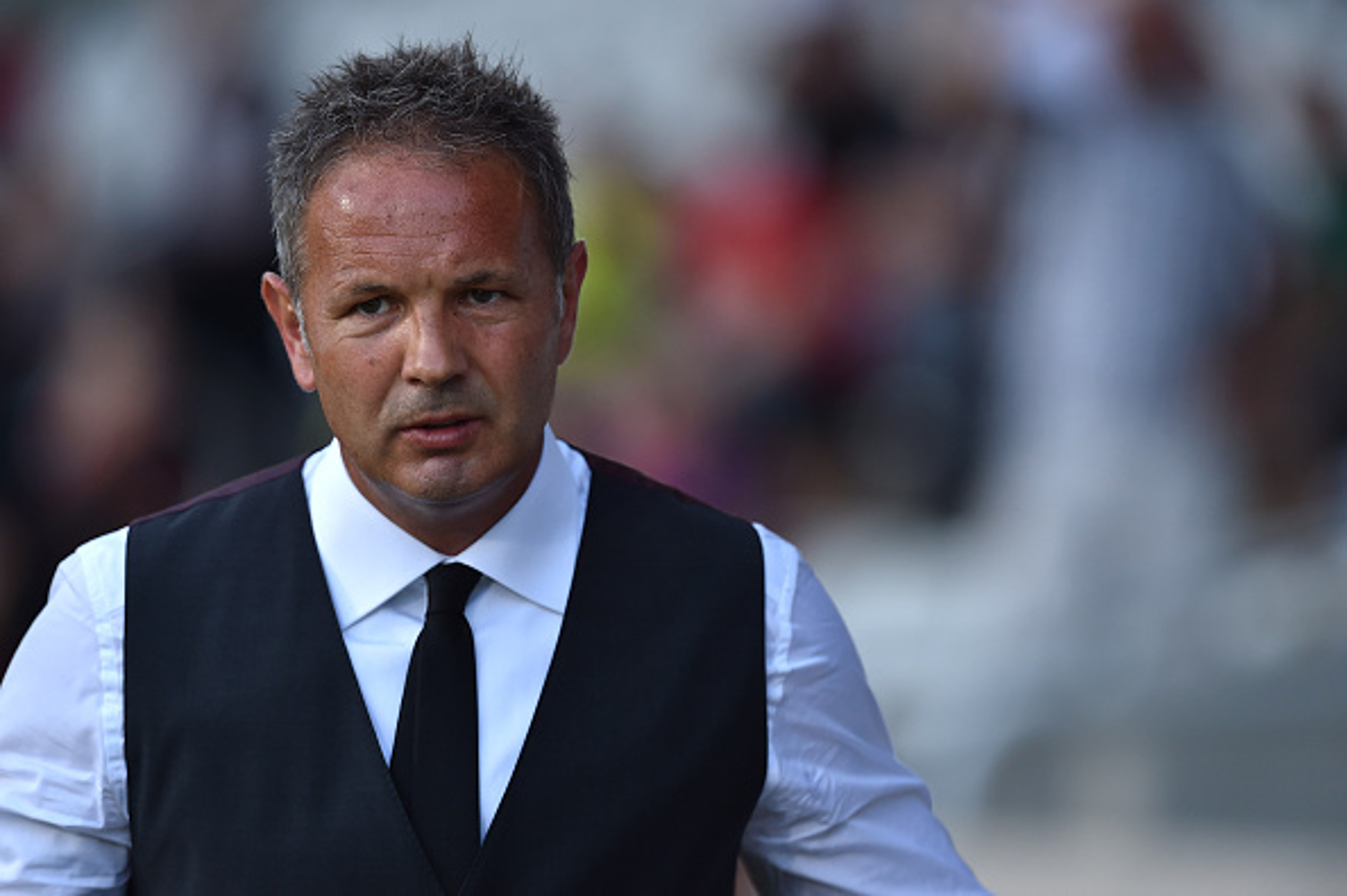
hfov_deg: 5.2
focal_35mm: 400
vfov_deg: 3.4
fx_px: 14954
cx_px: 674
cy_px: 448
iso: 1250
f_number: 4
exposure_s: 1/1000
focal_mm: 400
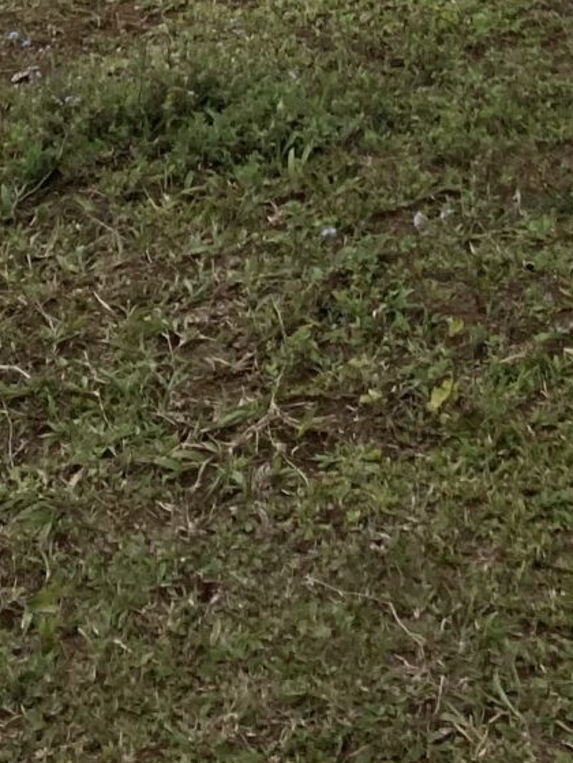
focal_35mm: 128
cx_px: 183
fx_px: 2825
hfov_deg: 11.6
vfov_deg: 13.1
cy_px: -819
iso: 20
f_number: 1.8
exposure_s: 1/4367
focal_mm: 3.99
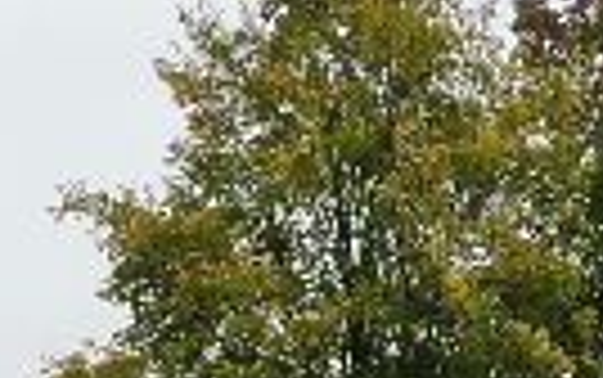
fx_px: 3947
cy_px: 1053
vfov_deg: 5.2
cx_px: -594
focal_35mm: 240
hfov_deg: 8.3
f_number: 3.8
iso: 160
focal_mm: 6.3
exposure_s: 1/320
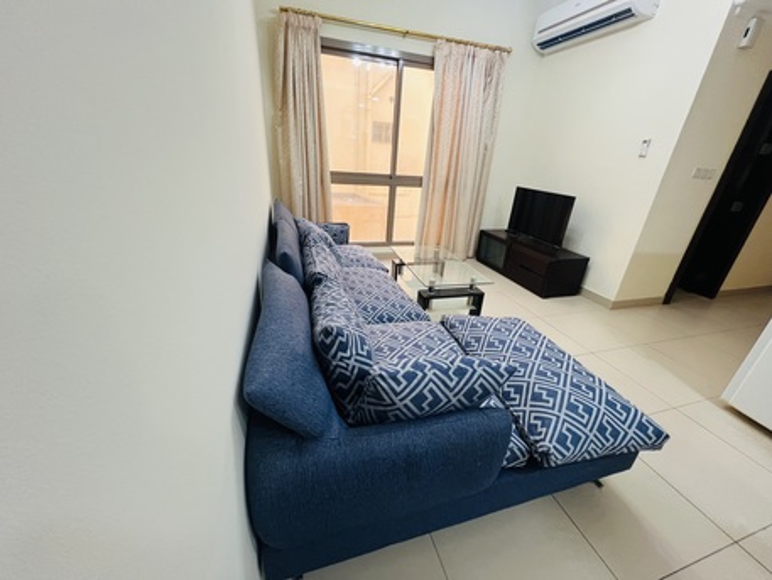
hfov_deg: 106.2
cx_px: 386
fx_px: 290
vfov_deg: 89.9
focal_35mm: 13
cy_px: 290
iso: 200
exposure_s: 1/50
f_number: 1.8
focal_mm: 1.57
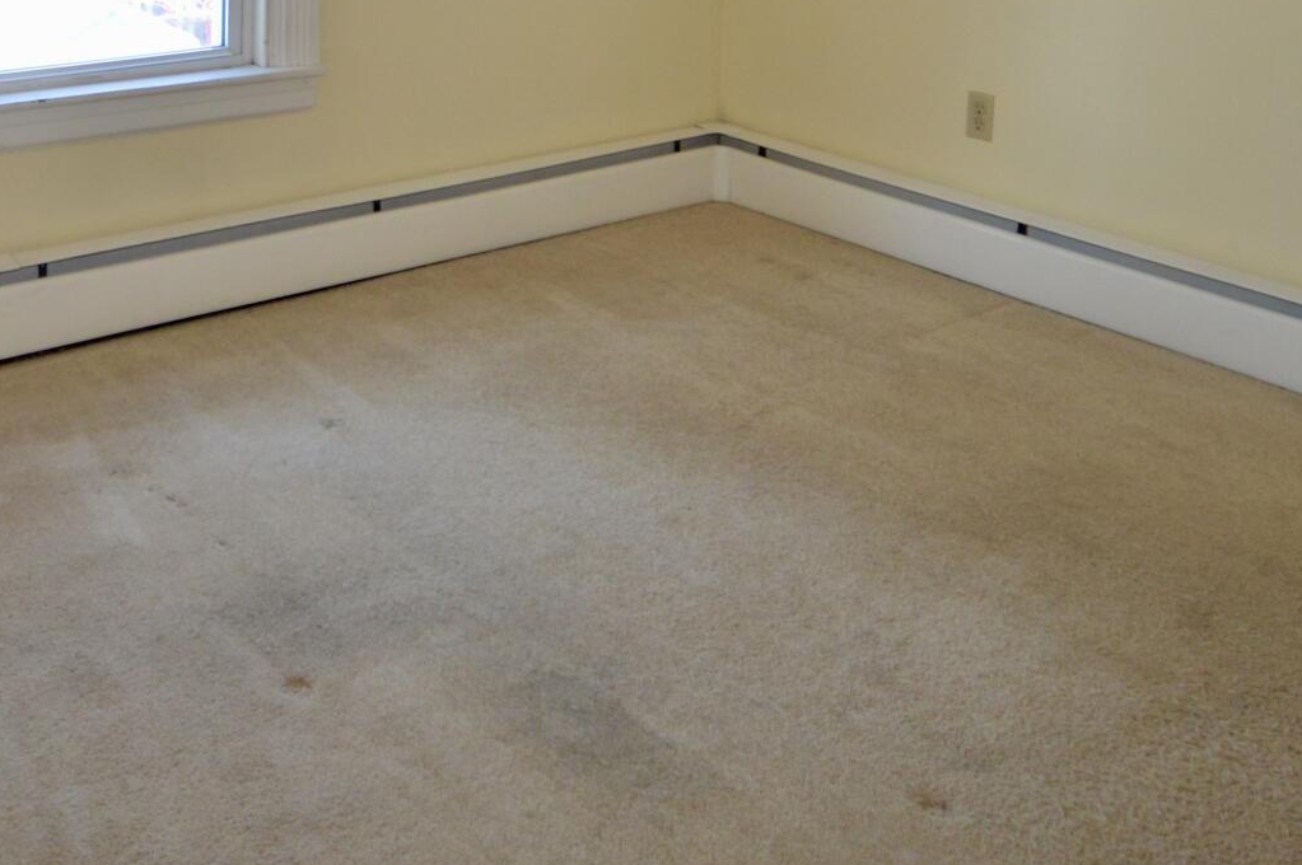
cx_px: 368
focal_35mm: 44
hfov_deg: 43.5
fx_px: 1590
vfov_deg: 27.6
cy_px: -111
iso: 400
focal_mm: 10
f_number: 4.5
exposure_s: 1/80
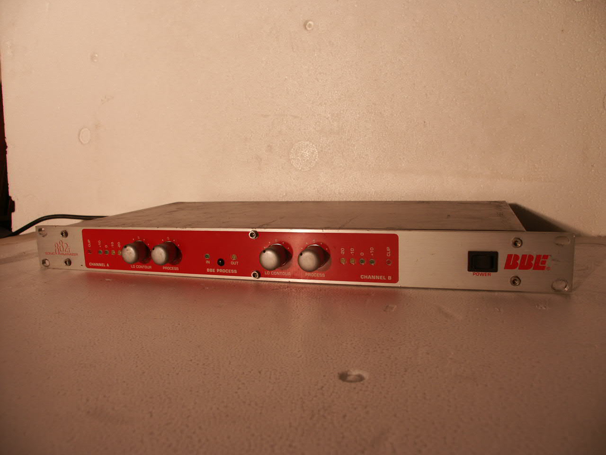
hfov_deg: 61.7
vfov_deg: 48.2
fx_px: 508
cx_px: 303
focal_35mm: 29
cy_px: 228
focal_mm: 7.57
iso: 100
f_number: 3.5
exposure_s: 1/90
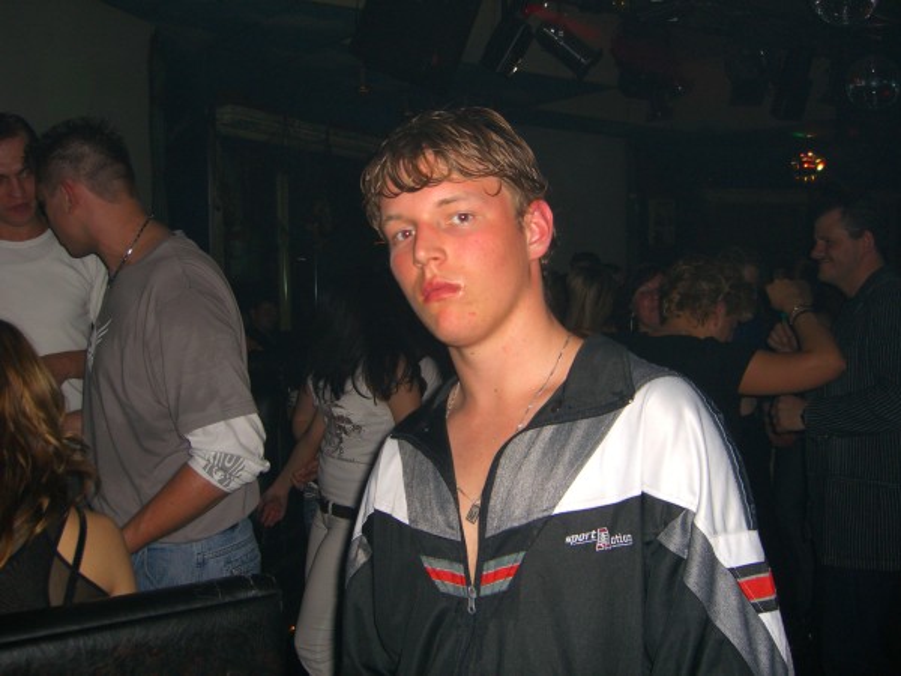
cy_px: 338
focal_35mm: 38
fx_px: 989
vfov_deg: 37.7
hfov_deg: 49.0
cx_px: 450
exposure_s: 1/60
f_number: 2.8
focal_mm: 7.9
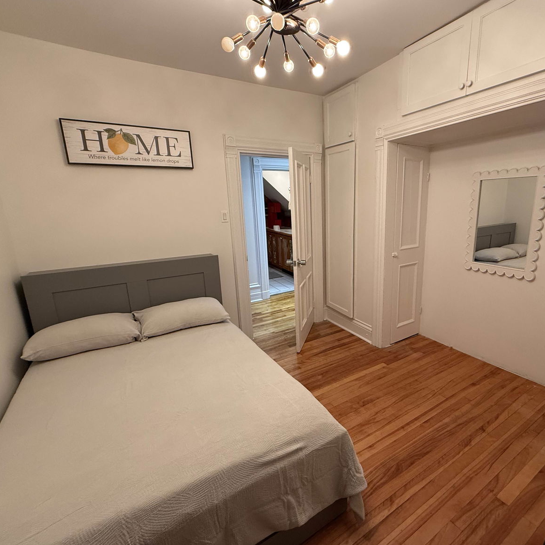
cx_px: 316
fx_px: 303
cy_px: 271
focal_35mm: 17
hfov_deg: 83.3
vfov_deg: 84.0
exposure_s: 1/120
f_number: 2.2
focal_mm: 2.22
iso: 250
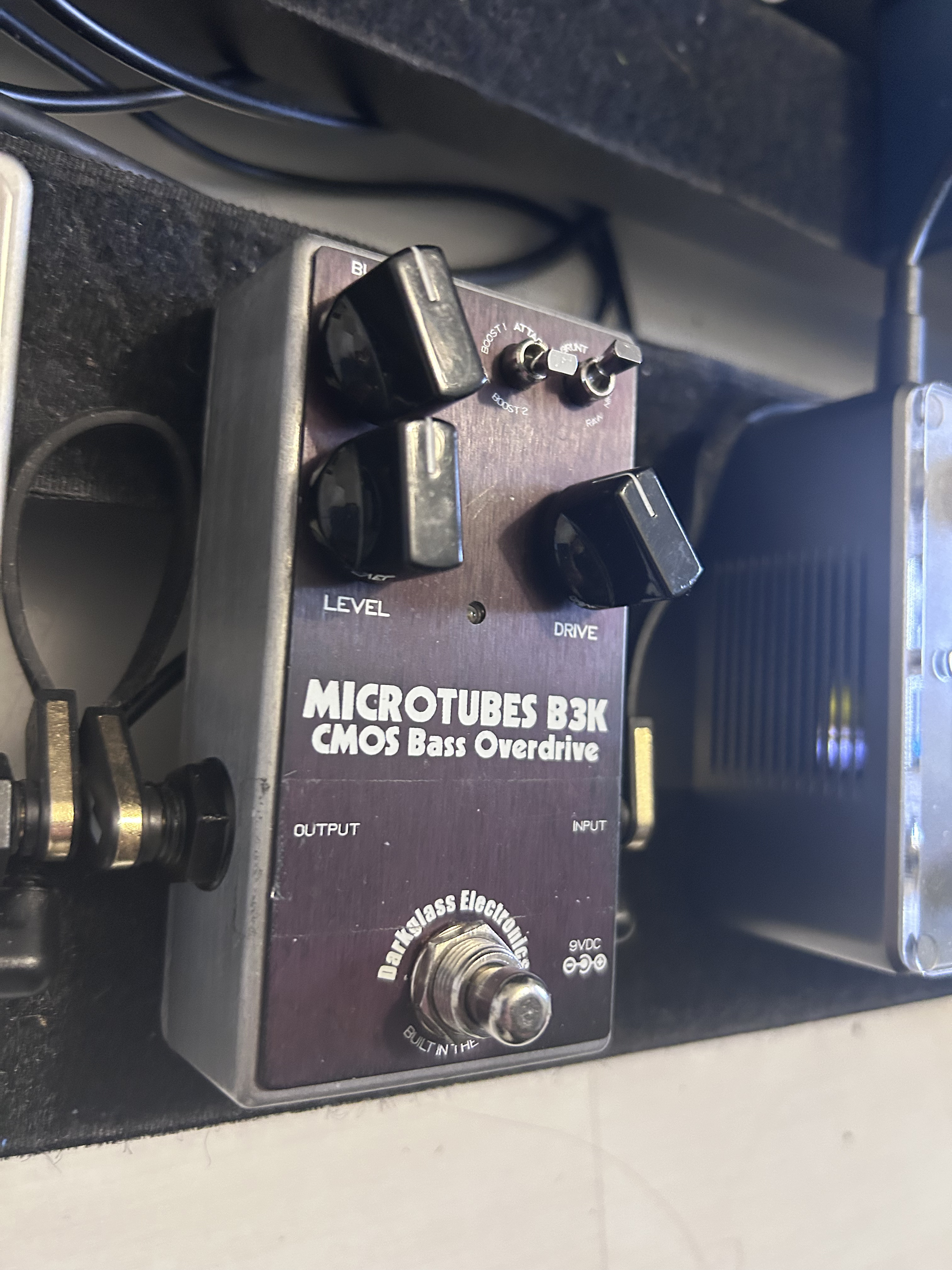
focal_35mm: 26
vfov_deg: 67.3
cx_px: 476
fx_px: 953
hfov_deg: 53.1
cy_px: 635
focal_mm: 5.7
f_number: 1.5
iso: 400
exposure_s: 1/33
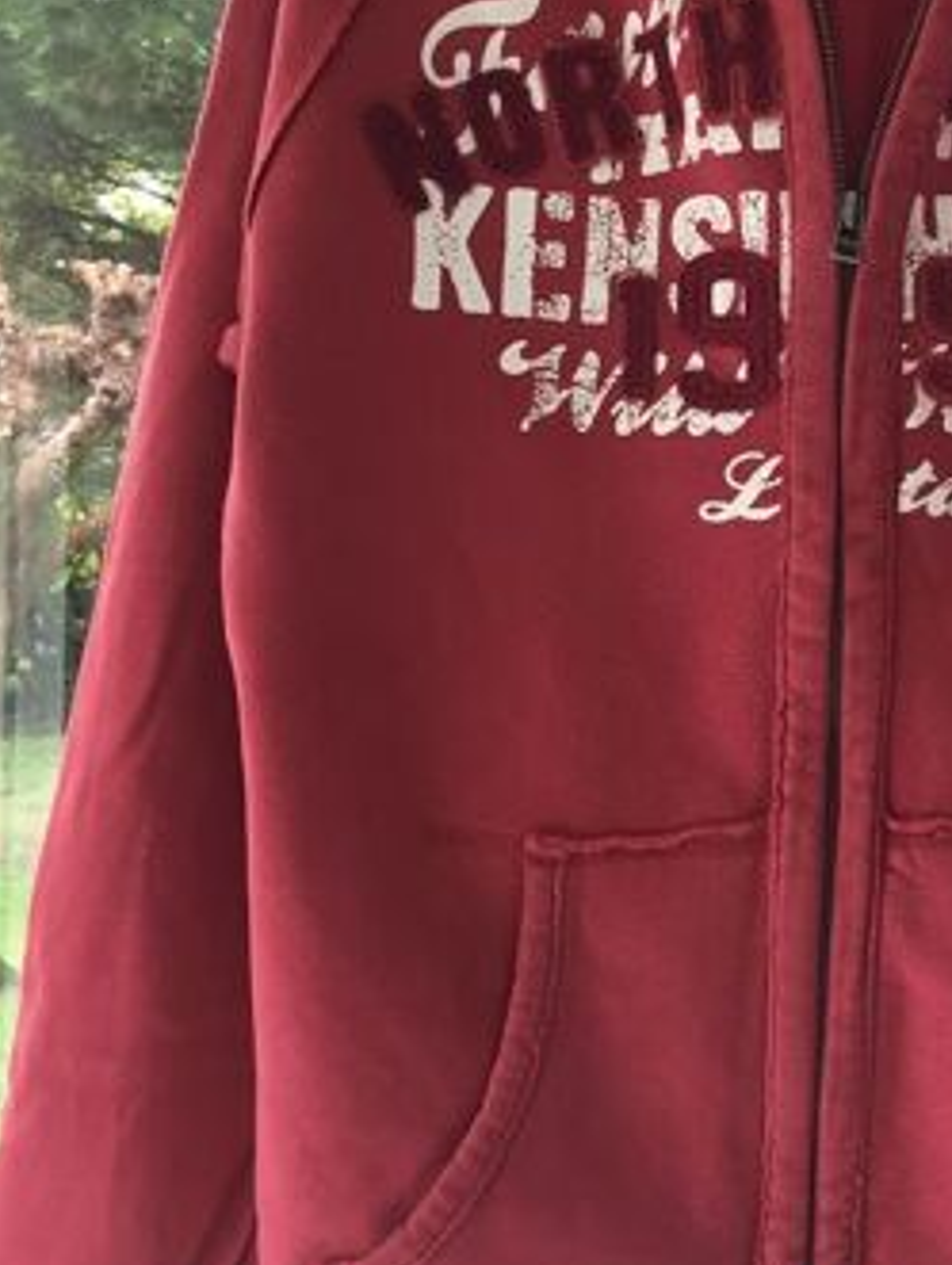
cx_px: 845
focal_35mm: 56
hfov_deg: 25.4
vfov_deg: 34.2
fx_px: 2050
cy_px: 527
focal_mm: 4.15
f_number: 2.2
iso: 100
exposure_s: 1/33
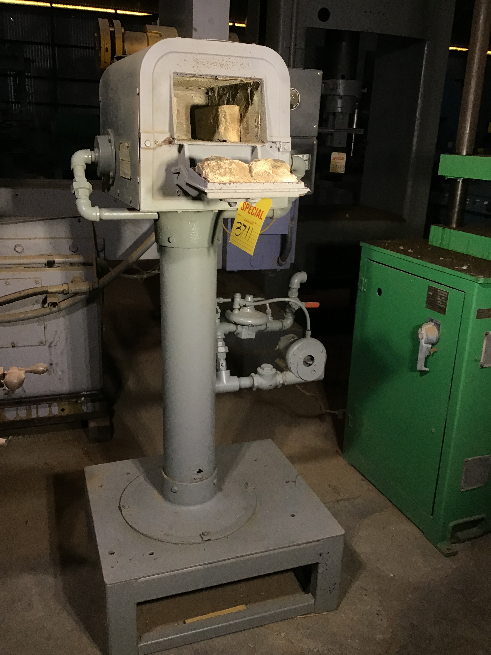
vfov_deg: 58.4
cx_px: 246
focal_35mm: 31
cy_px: 328
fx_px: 586
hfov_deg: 45.4
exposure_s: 1/30
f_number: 2.4
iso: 80
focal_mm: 3.3
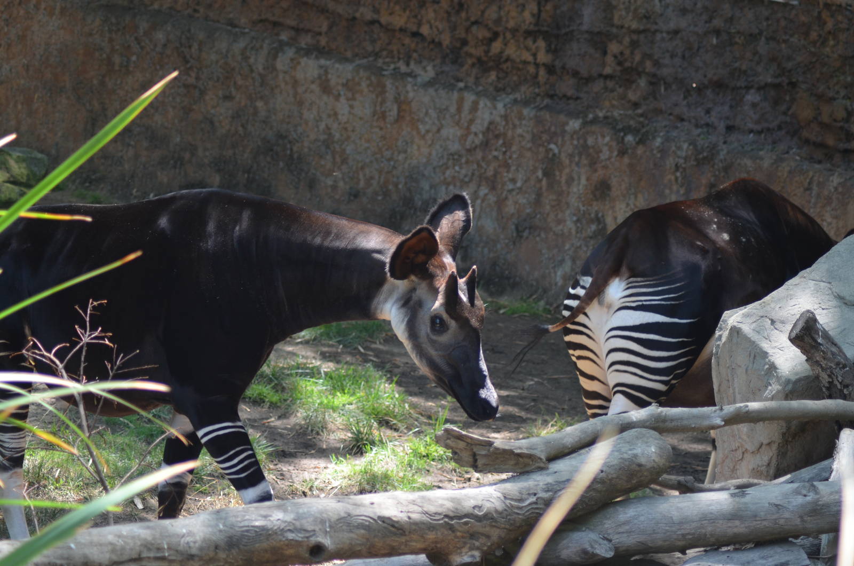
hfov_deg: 19.5
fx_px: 2486
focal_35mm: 105
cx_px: 427
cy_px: 283
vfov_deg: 13.0
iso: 400
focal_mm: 70
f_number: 4.5
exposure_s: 1/320
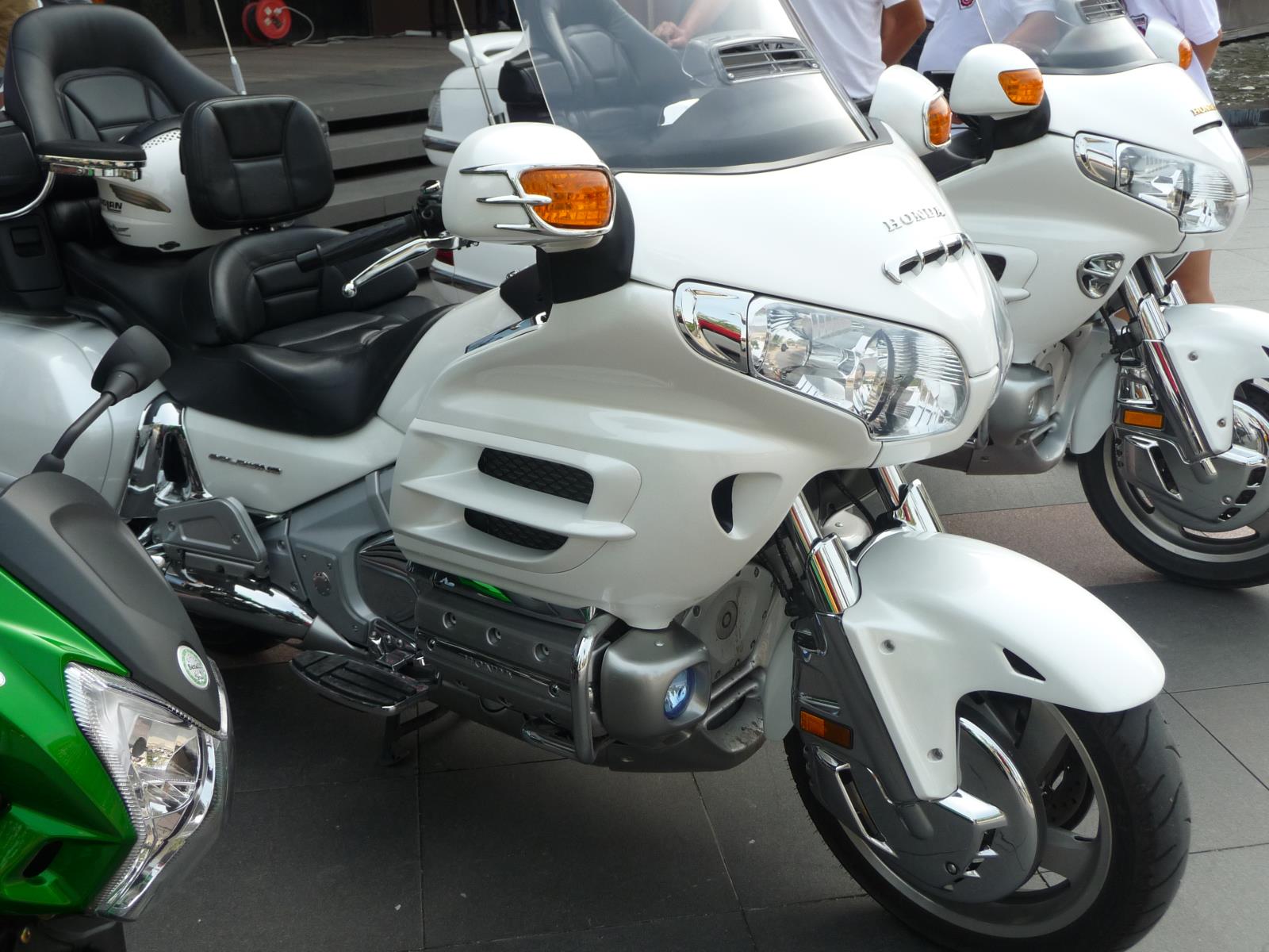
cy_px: 476
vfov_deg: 37.7
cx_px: 634
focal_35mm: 38
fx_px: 1393
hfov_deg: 49.0
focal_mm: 6.3
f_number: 3.8
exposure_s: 1/200
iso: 100
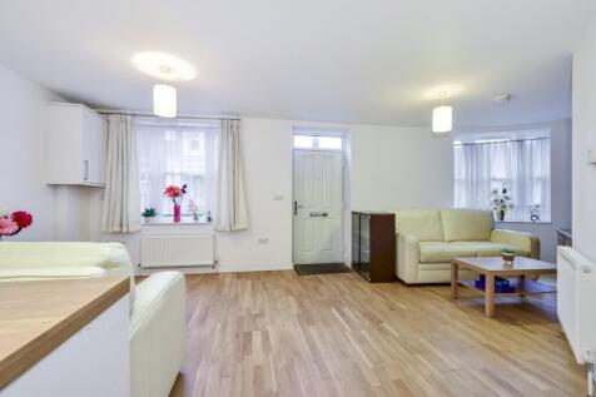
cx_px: 298
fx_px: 248
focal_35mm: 15
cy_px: 198
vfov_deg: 77.3
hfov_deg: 100.4
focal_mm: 10
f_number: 8
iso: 640
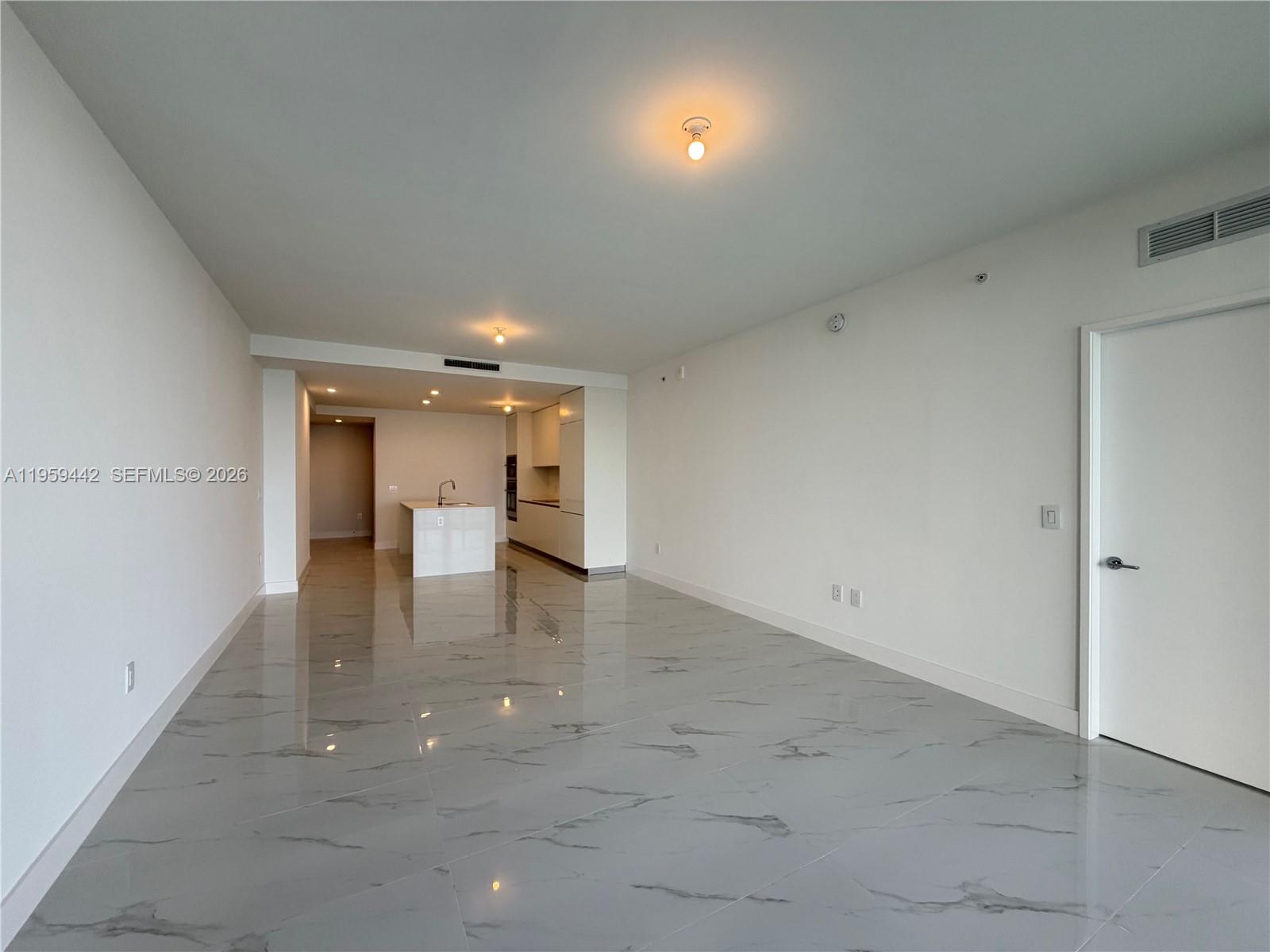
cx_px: 635
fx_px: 514
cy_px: 476
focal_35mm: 14
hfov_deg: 102.1
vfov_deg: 85.7
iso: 125
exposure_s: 1/120
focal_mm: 2.22
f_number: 2.2
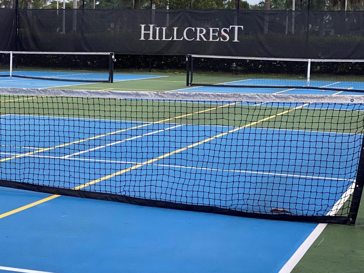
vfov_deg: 17.4
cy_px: 119
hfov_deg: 22.9
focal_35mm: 85
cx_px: 105
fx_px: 894
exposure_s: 1/120
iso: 100
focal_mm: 6
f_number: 2
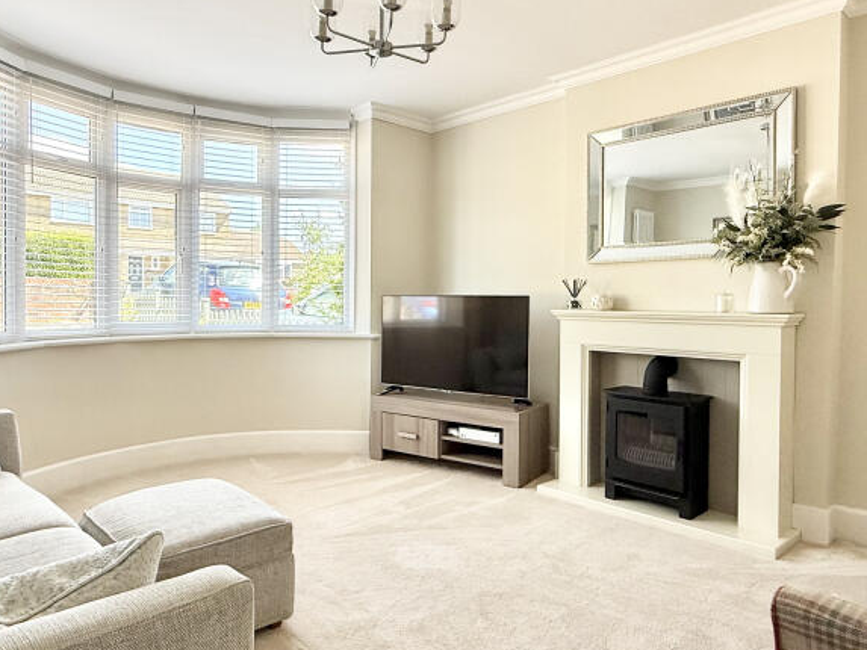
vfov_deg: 54.9
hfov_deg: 69.2
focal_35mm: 25
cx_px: 395
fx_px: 626
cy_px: 310
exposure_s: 1/133
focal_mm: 2.22
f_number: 2.2
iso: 64
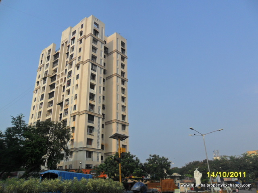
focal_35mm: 27
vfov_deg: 51.4
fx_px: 201
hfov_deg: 65.3
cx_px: 129
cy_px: 96
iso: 100
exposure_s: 1/180
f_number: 8.9
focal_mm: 4.9
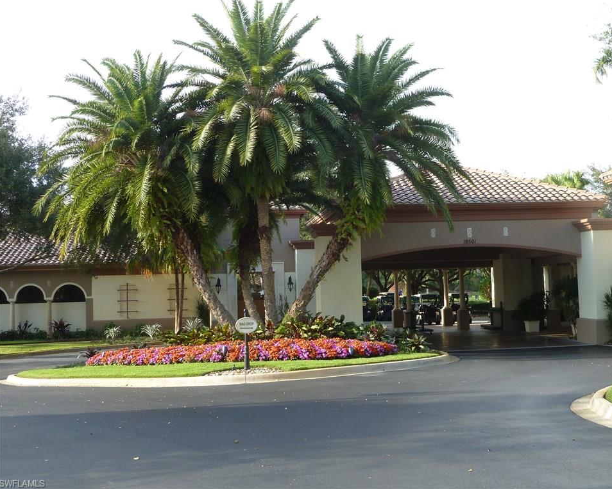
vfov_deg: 34.1
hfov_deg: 42.0
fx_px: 797
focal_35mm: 44
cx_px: 326
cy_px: 244
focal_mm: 6.9
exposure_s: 1/100
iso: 80
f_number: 3.7
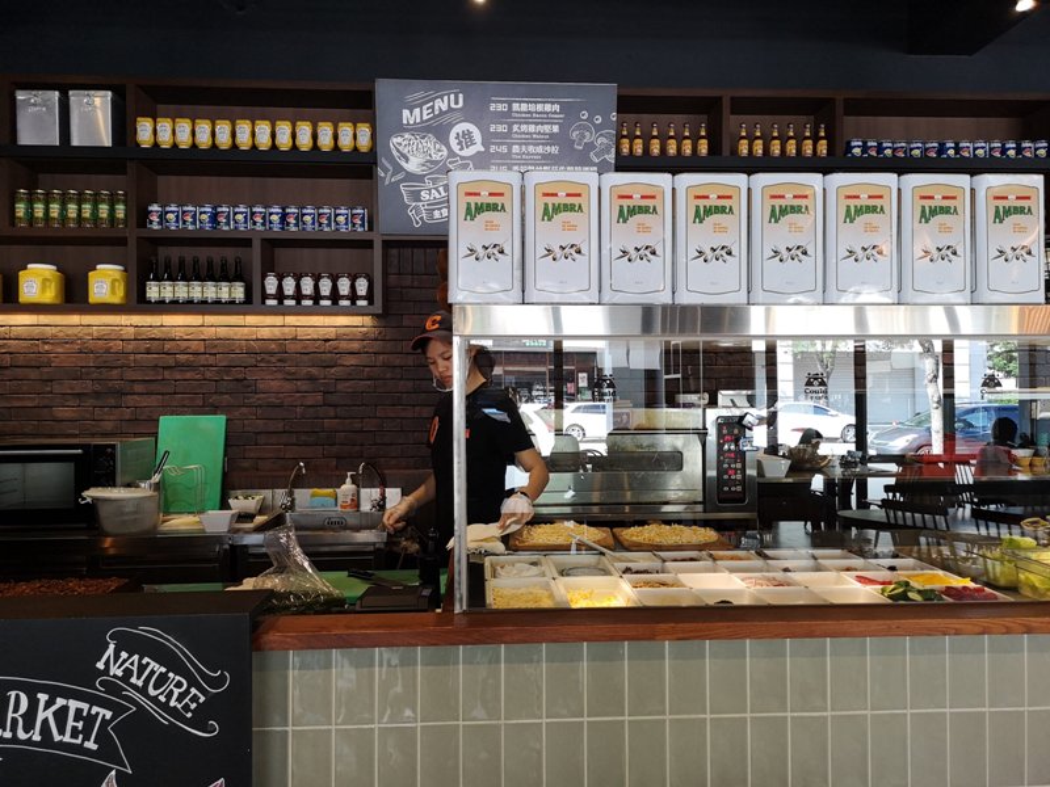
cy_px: 394
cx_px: 525
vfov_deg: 51.4
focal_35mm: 27
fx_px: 819
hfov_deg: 65.3
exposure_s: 1/120
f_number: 1.8
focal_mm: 3.95
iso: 200
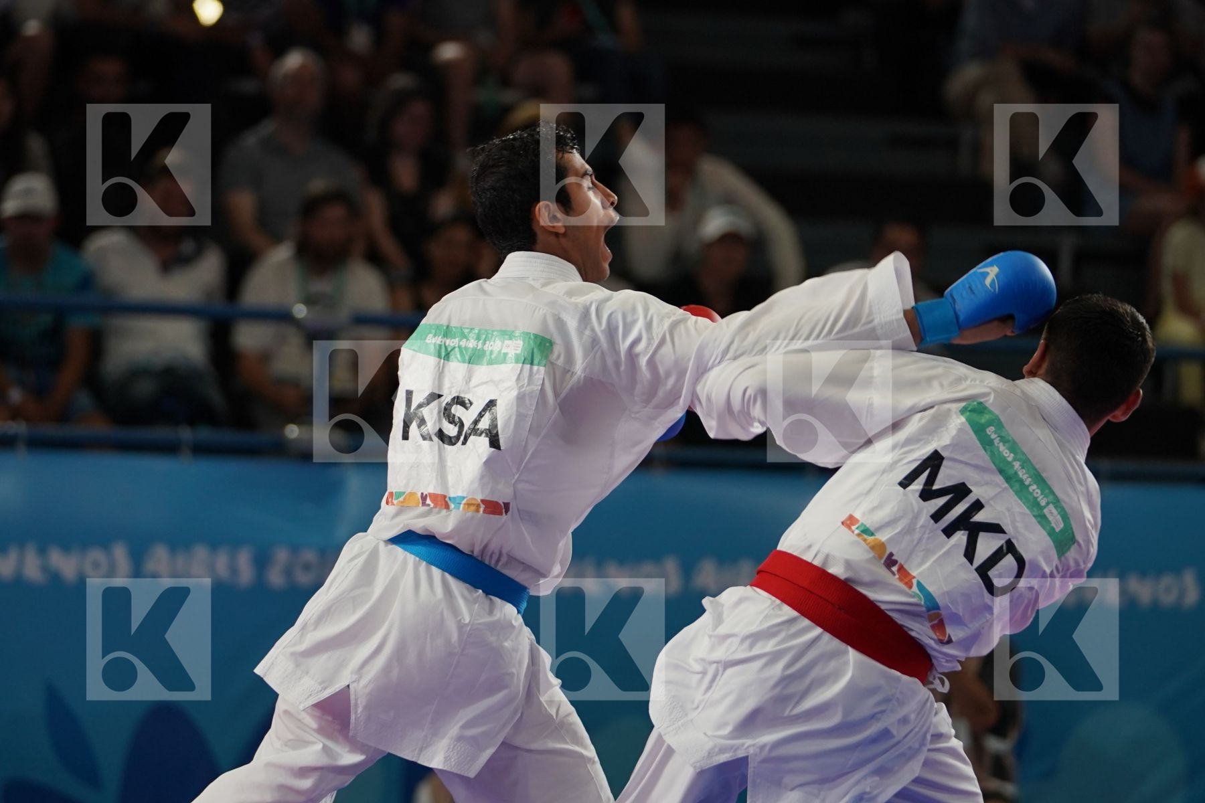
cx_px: 602
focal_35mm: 216
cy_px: 402
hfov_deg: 9.5
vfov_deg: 6.4
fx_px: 7229
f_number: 2.8
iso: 1000
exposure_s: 1/1000
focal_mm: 144
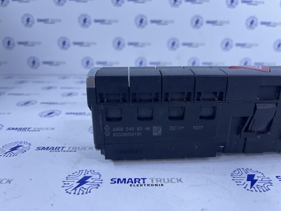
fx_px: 203
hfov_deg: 69.4
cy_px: 106
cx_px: 140
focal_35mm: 25
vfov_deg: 54.9
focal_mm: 5.1
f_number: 1.6
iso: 80
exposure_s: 1/100
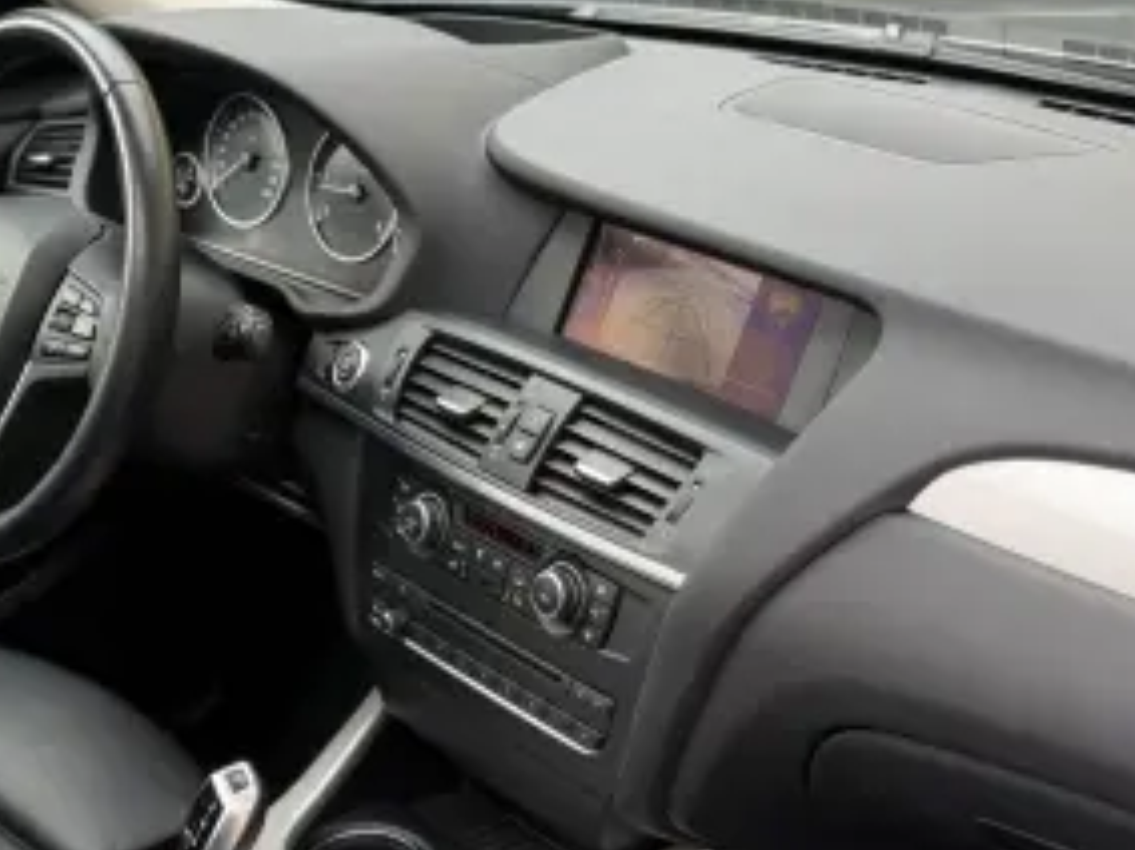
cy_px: 517
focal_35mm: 61
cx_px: 453
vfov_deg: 24.0
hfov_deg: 31.6
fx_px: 1999
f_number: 1.78
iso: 100
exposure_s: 1/411
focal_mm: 6.76
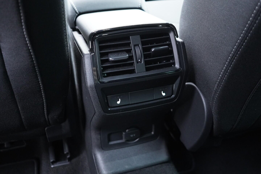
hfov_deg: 53.1
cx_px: 130
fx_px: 261
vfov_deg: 36.9
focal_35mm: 36
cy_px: 87
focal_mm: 24
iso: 3200
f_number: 2.8
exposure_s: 1/40
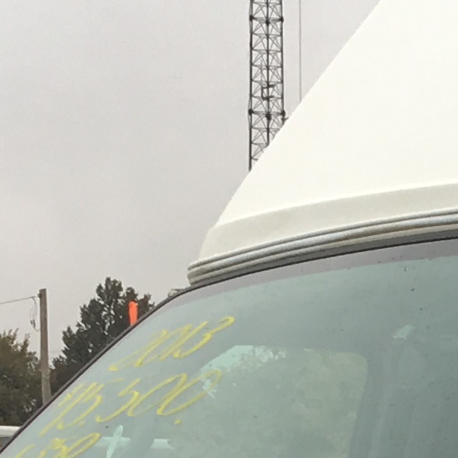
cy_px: 984
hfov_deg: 9.0
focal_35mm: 189
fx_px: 2829
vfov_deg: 8.6
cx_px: 713
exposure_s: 1/144
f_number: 2.2
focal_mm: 4.15
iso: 25
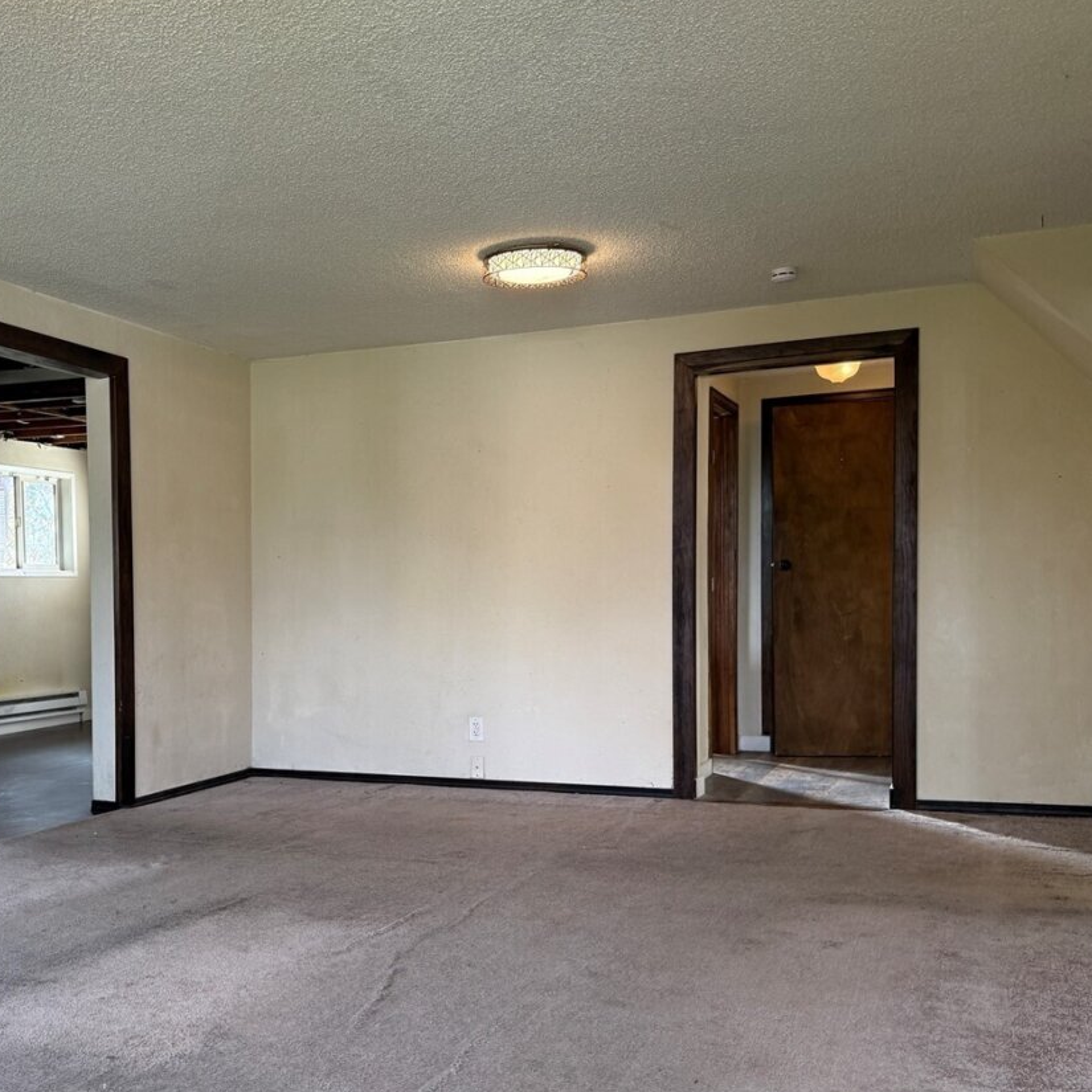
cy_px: 637
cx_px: 338
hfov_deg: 45.1
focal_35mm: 36
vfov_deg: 45.9
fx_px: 1285
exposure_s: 1/133
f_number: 1.78
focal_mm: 6.76
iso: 125
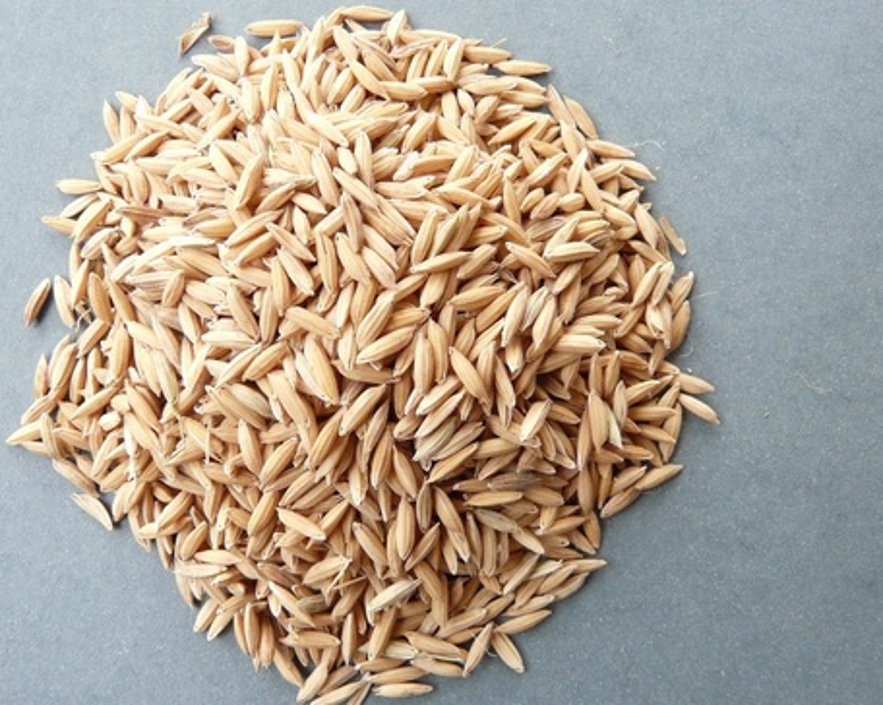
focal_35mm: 30
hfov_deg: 58.8
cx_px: 420
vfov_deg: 48.4
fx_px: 783
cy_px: 352
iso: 200
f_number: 2.8
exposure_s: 1/160
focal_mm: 4.6
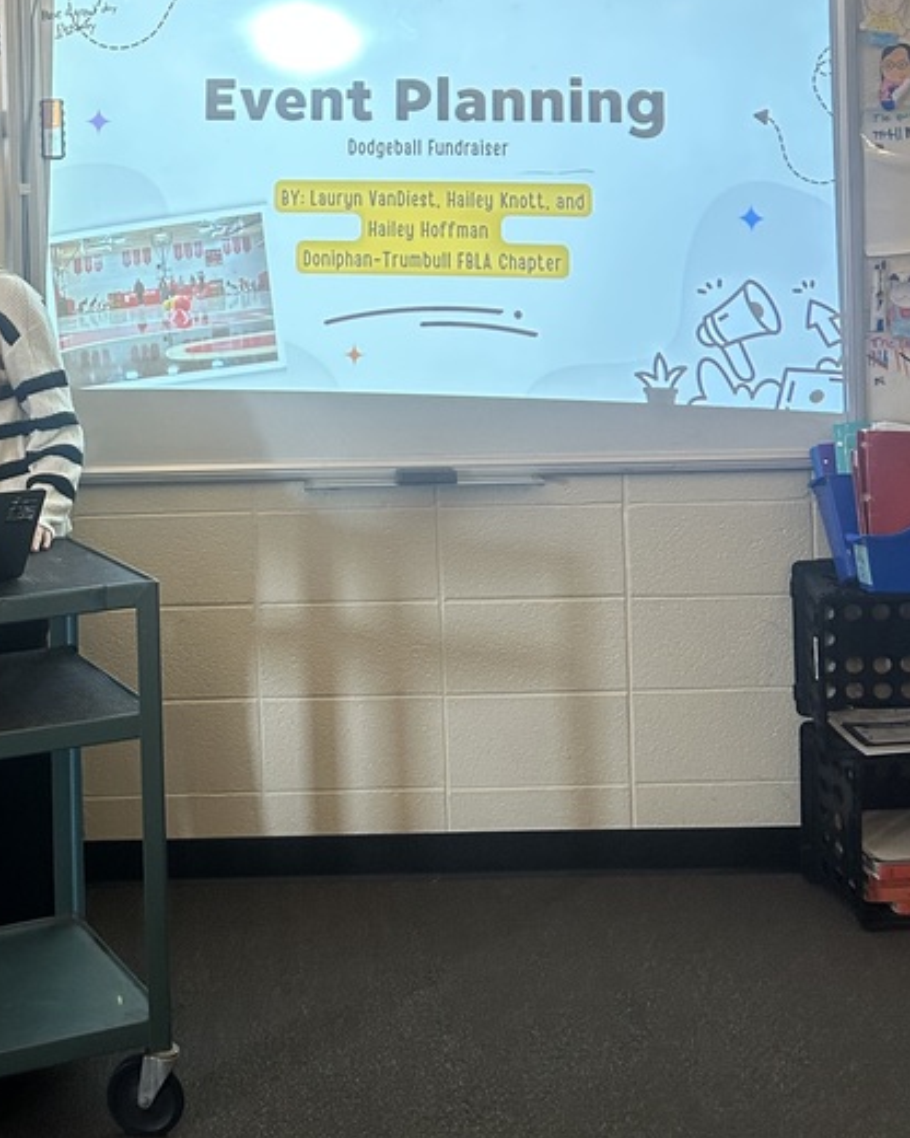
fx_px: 1683
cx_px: 177
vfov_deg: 36.2
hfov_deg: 29.5
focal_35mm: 50
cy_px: 236
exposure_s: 1/60
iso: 160
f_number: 1.5
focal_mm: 5.7
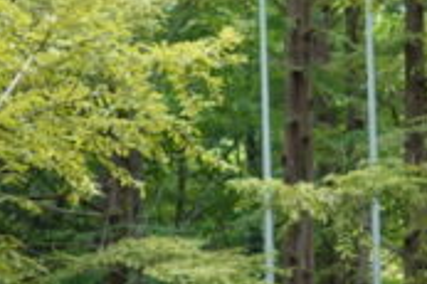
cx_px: 353
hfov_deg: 9.9
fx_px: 2453
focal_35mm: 207
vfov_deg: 6.6
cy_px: 126
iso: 160
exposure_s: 1/40
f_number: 2.8
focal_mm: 12.99
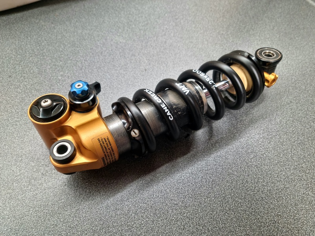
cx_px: 158
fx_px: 246
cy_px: 118
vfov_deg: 51.4
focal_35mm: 27
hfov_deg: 65.3
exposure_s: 1/50
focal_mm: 5.9
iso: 200
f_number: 2
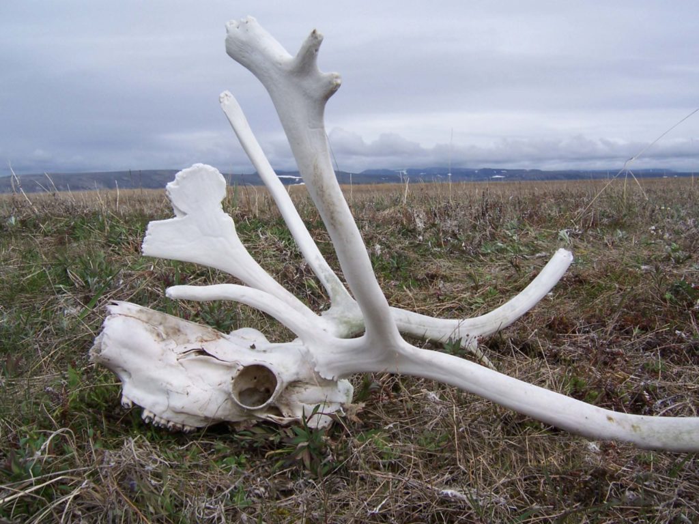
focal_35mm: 33
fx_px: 666
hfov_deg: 55.4
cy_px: 262
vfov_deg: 42.9
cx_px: 350
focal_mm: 5.5
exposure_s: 1/500
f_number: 5.6
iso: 80
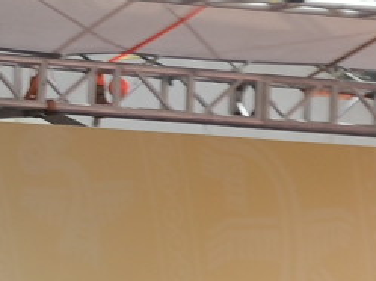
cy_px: 686
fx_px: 5532
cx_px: -846
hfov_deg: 3.8
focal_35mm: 510
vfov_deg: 2.9
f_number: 5
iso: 125
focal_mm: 45
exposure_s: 1/200
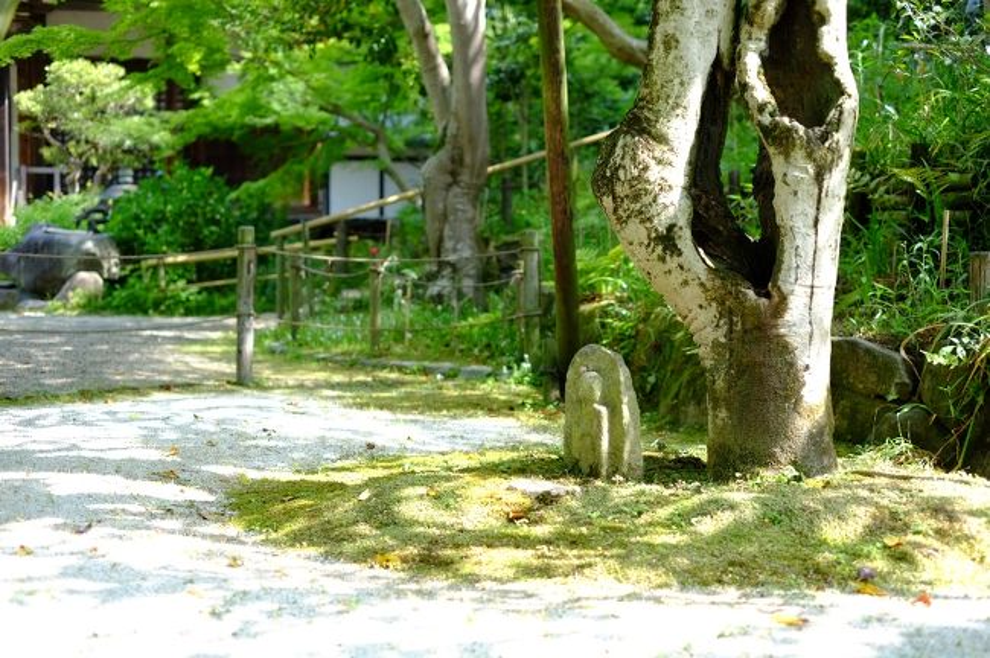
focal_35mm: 53
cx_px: 495
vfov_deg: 25.5
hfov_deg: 37.6
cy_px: 329
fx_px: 1456
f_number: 2
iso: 200
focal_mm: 35
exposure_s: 1/500
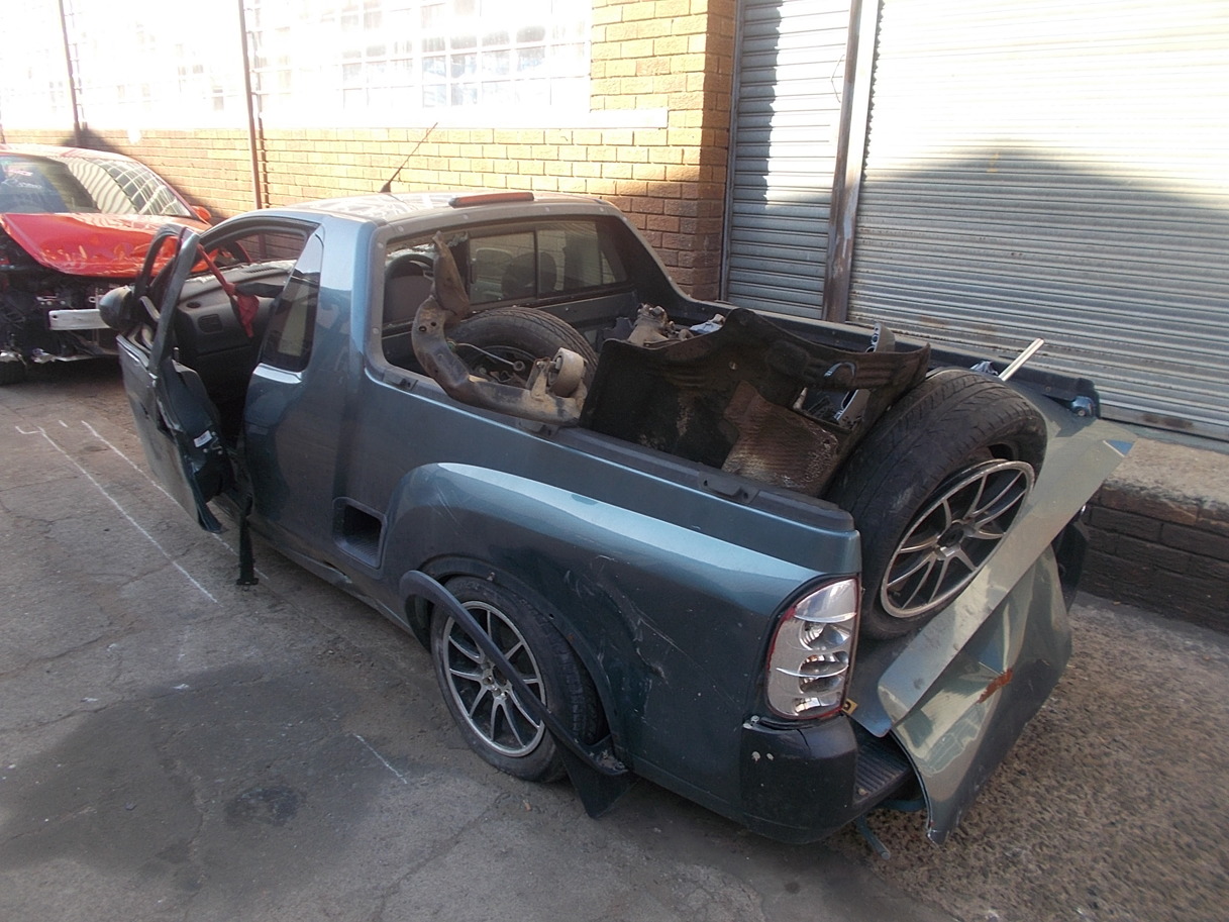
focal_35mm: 26
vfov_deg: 53.1
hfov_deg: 67.3
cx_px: 614
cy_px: 461
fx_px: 923
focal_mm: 4.6
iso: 80
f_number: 3.2
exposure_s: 1/125
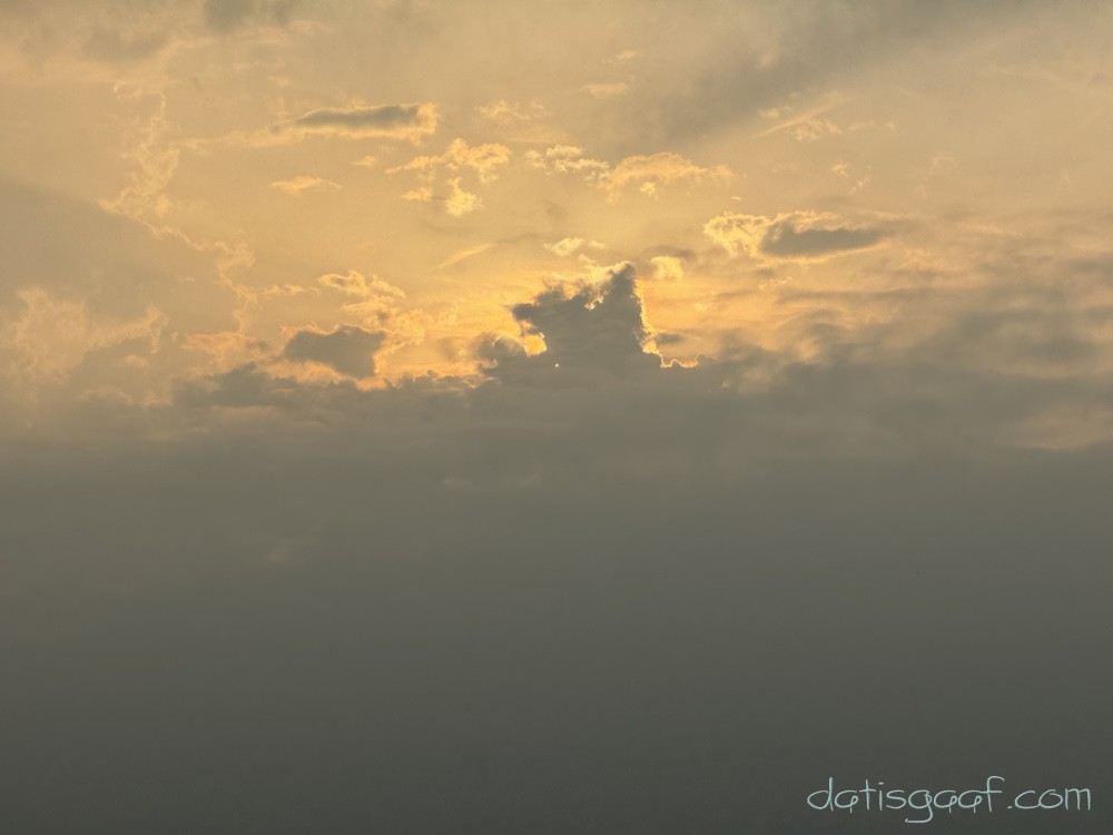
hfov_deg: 16.4
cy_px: 418
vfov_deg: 12.3
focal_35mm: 120
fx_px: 3858
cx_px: 556
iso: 50
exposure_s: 1/2817
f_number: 2.8
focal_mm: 15.66
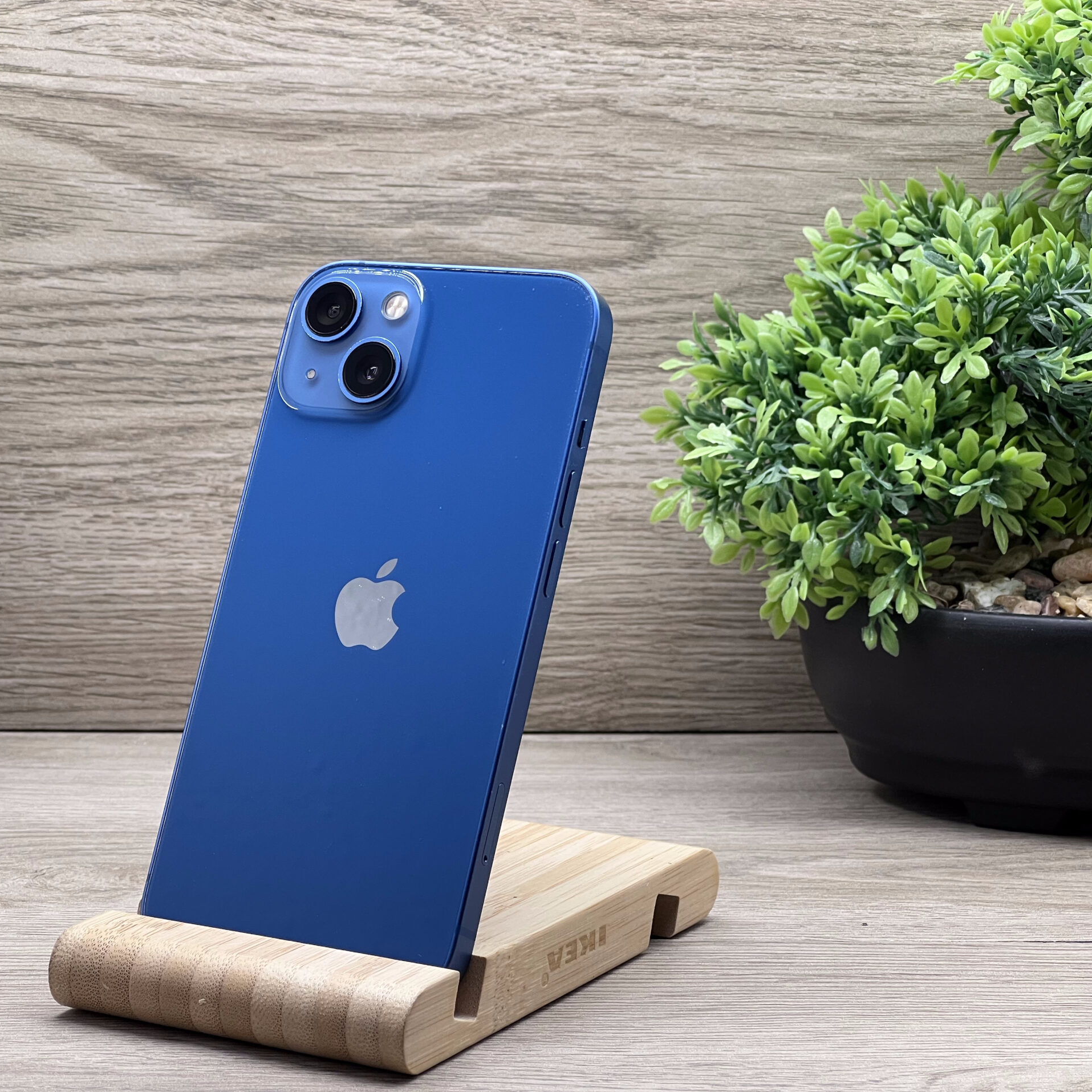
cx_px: 433
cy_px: 546
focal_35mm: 91
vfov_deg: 19.1
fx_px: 3248
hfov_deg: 19.1
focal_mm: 9
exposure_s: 1/100
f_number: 2.8
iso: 100
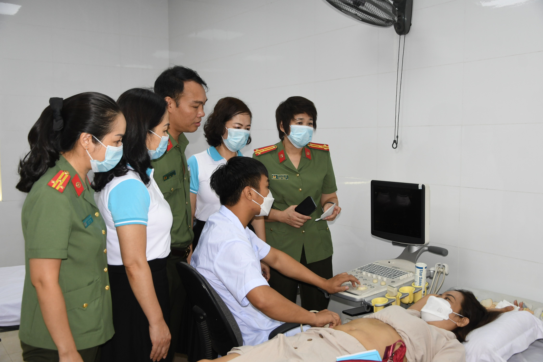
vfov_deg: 34.2
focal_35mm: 39
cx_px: 272
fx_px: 588
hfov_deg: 49.6
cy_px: 181
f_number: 5
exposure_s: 1/200
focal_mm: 26
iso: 640
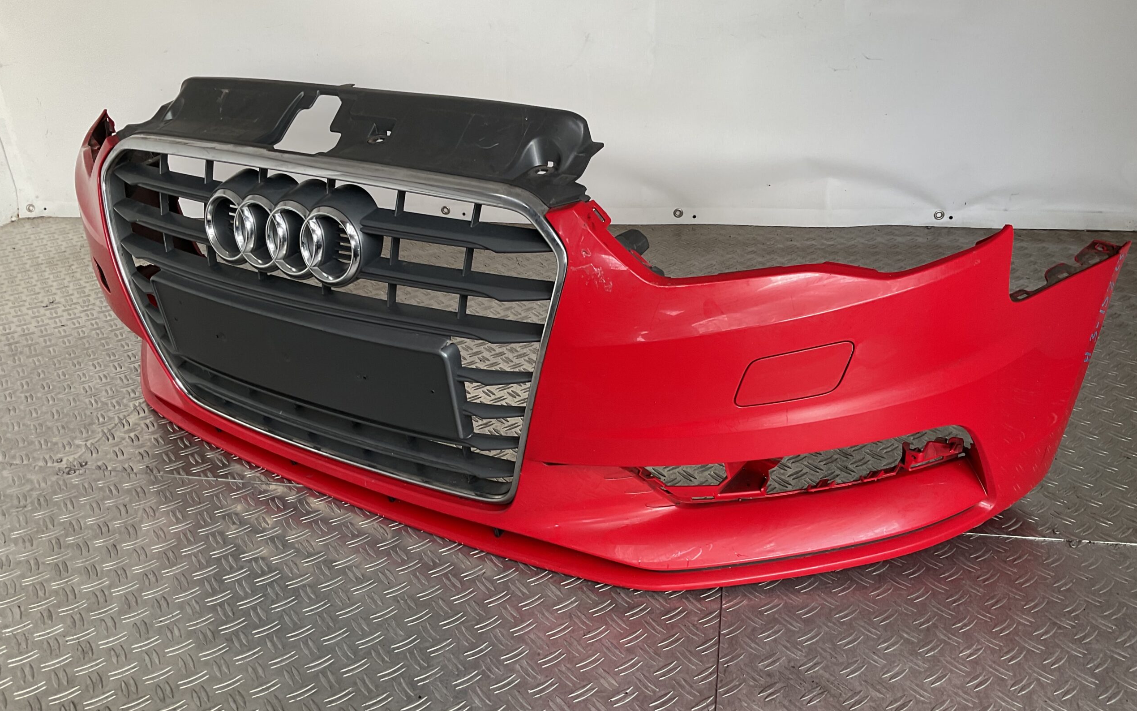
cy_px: 356
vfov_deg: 40.6
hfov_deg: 61.2
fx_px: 961
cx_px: 568
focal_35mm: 31
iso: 25
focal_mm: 3
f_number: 1.8
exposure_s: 1/100
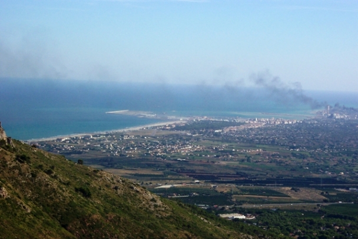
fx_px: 1134
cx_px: 179
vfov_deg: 12.0
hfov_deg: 17.9
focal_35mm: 114
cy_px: 120
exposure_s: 1/350
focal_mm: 24
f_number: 8
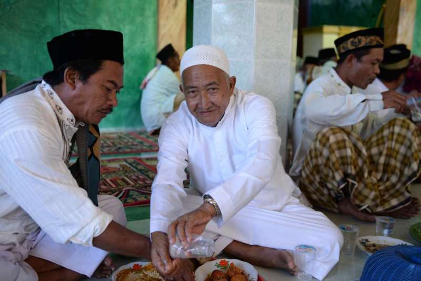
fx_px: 445
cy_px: 140
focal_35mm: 38
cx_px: 210
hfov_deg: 50.7
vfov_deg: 35.1
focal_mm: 38
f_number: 3.2
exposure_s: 1/60
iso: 100
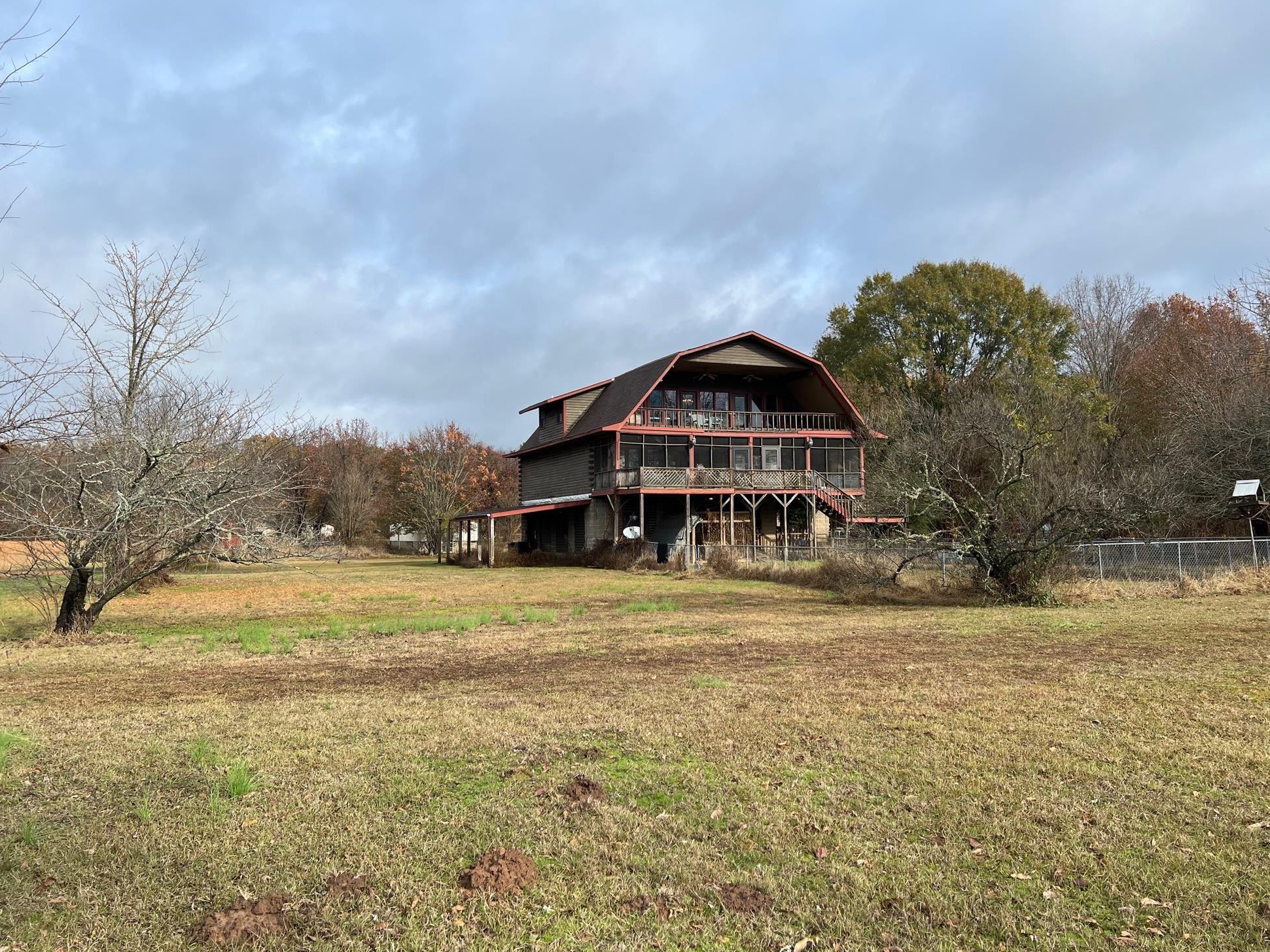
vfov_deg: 51.4
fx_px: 991
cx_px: 658
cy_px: 469
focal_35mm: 27
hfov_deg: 65.3
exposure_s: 1/2513
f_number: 1.5
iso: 50
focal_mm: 5.7
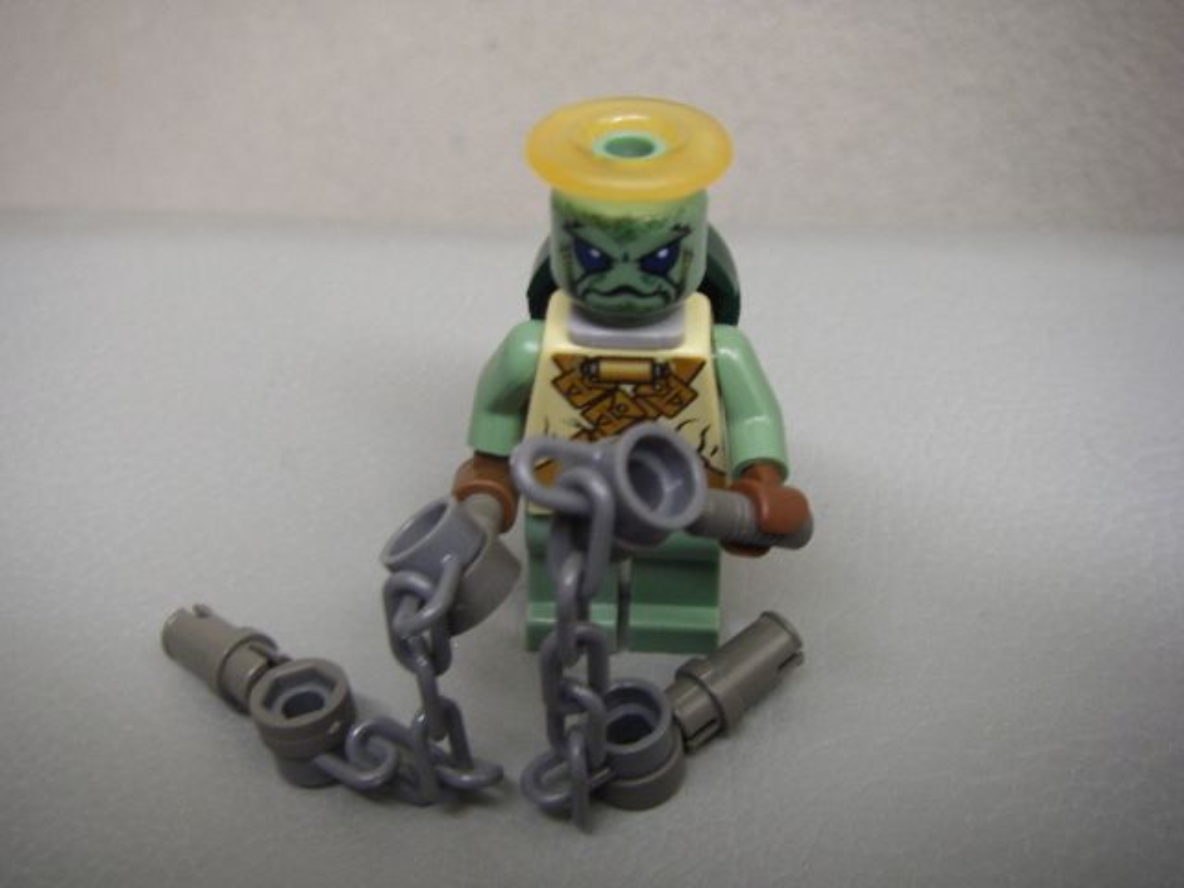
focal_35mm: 38
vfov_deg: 37.7
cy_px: 444
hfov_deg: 49.0
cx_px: 592
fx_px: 1300
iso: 160
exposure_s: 1/5
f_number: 3.3
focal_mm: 6.3
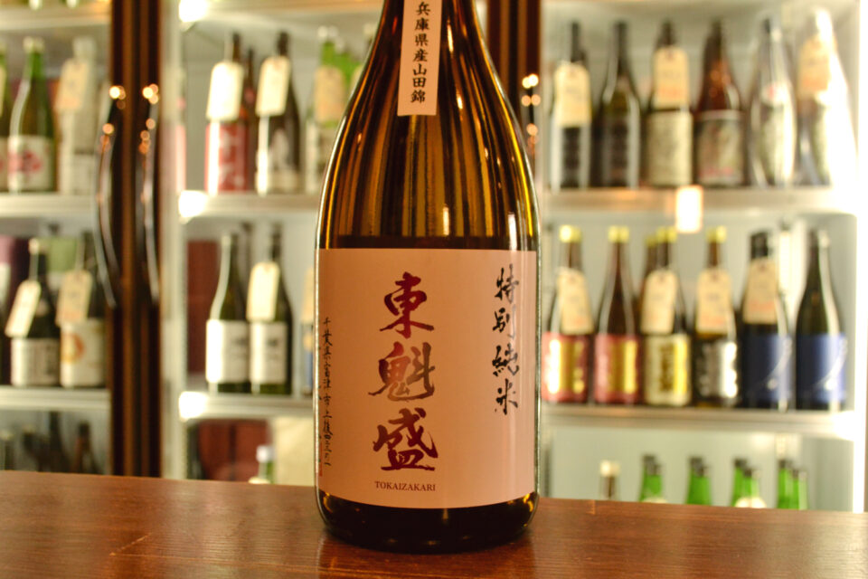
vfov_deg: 36.9
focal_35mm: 36
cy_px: 290
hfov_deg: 53.1
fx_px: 868
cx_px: 434
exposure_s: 1/125
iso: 1600
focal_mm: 24
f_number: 5.6
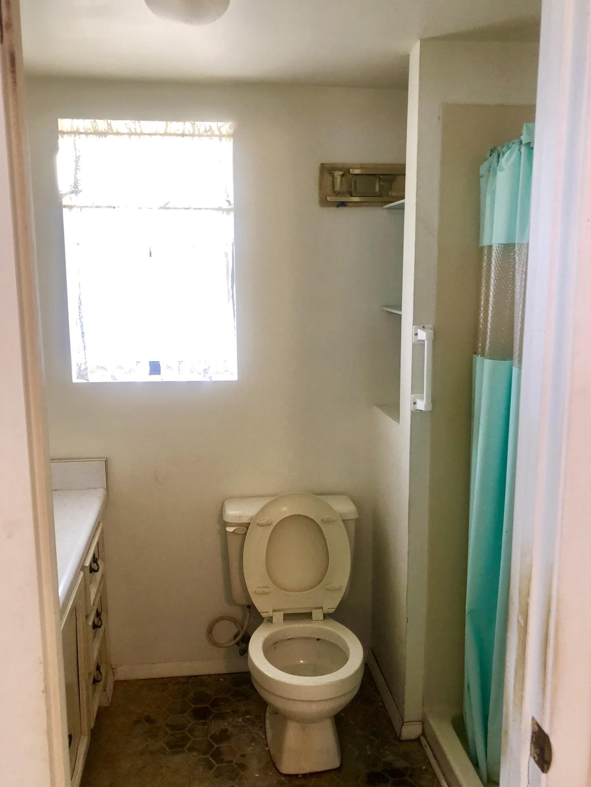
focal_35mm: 31
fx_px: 706
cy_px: 403
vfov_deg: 58.3
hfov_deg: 45.5
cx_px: 295
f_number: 1.8
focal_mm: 3.99
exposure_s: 1/17
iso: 40
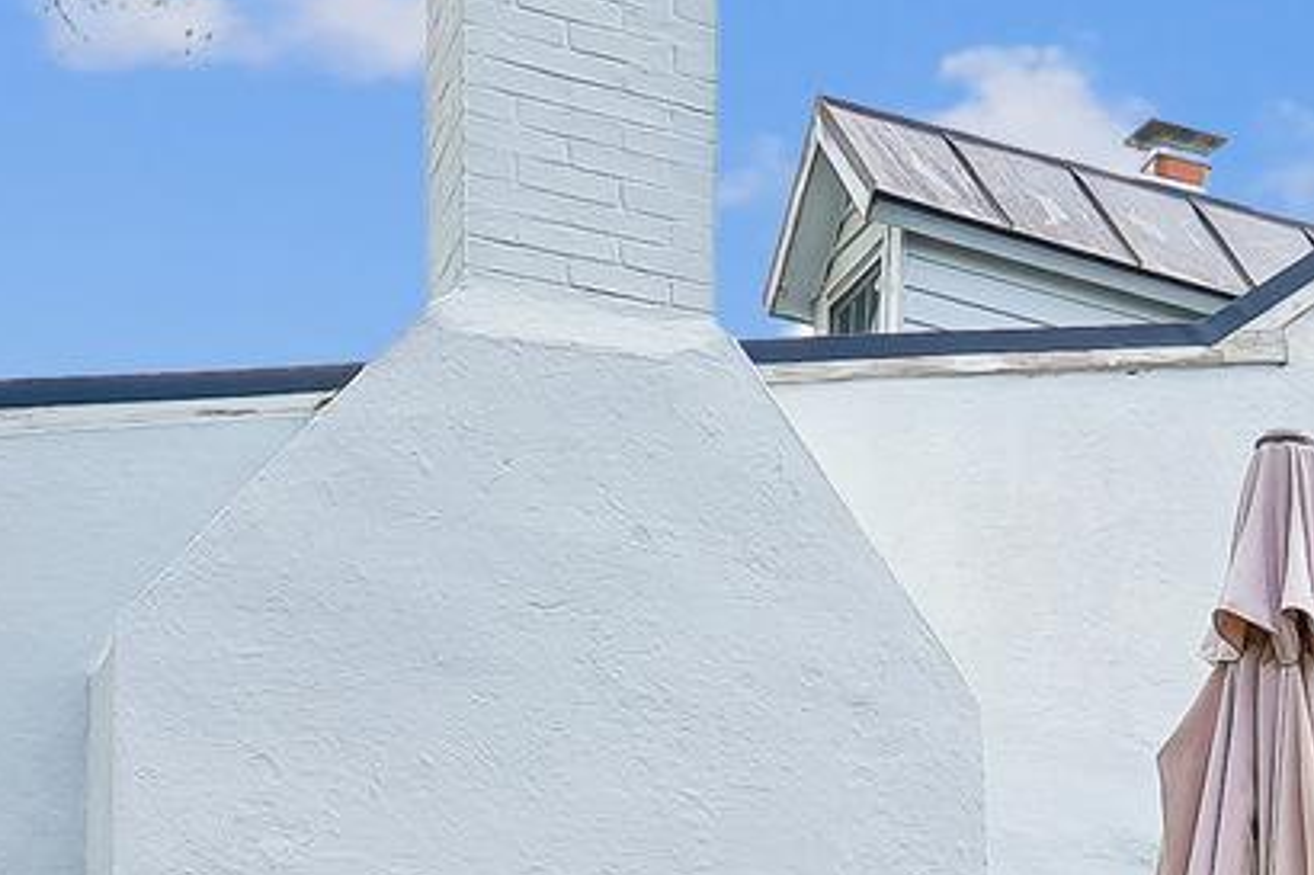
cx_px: 2134
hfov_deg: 20.5
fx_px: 2919
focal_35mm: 80
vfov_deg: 16.2
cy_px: 1133
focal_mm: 16
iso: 80
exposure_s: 1/60
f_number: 4
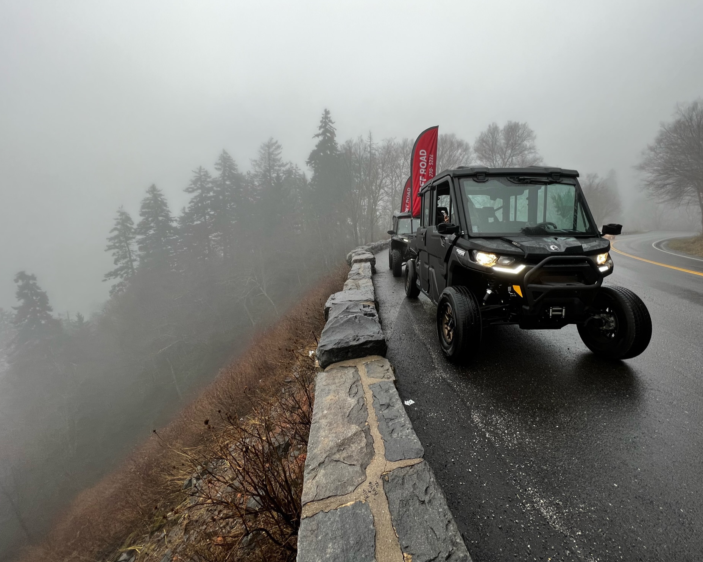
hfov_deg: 100.5
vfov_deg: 88.0
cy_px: 276
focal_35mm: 14
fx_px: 291
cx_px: 376
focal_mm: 1.57
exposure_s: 1/99
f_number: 1.8
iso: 80
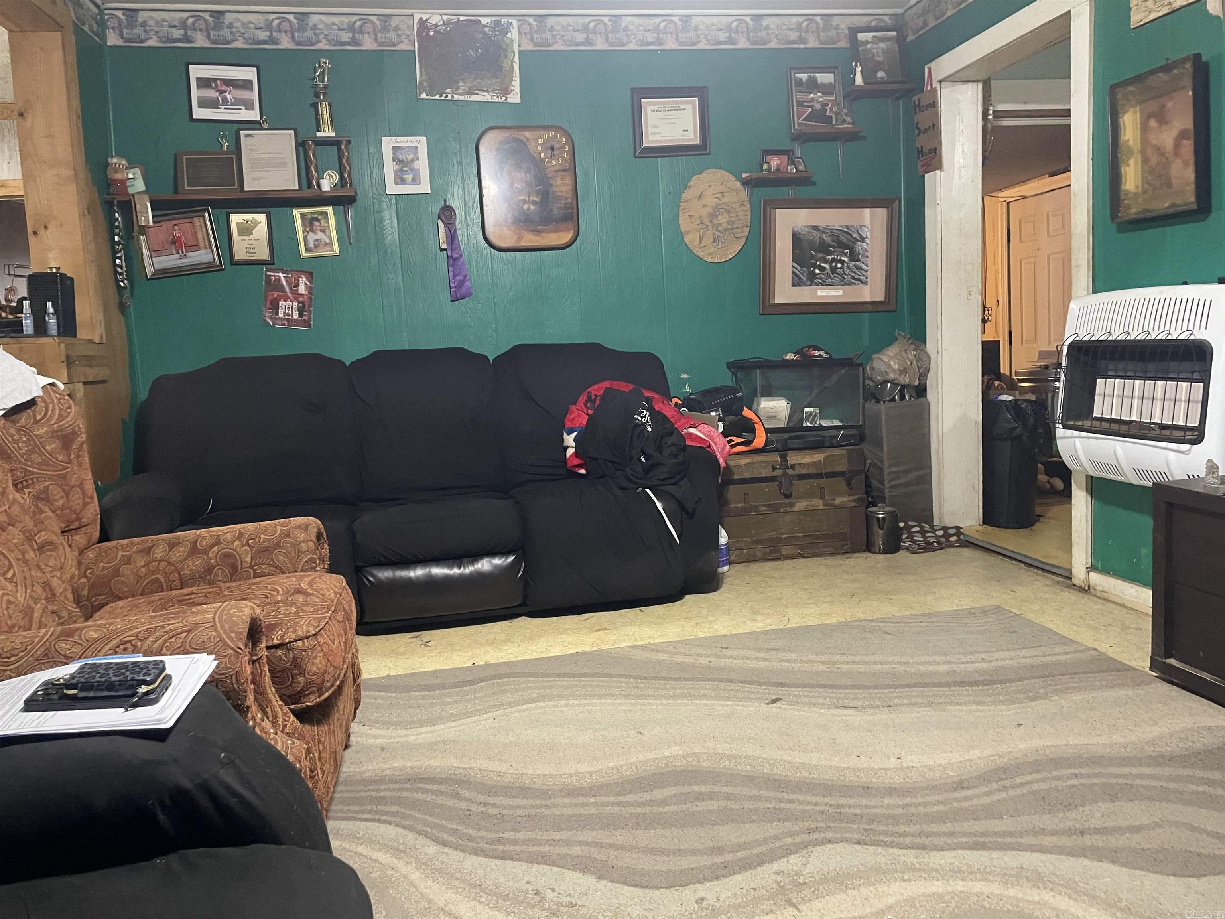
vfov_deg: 53.1
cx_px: 612
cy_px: 460
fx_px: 920
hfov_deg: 67.3
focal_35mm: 26
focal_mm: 4.2
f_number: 1.6
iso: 500
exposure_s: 1/40
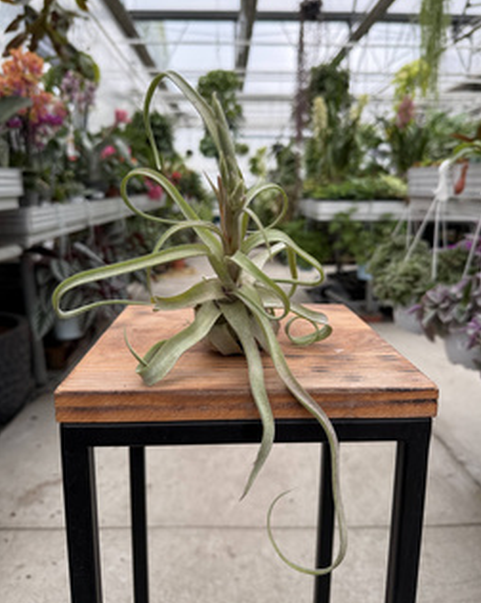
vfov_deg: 66.0
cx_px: 249
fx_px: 464
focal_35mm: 26
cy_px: 279
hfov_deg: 54.8
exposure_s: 1/514
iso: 80
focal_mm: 6.76
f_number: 1.78
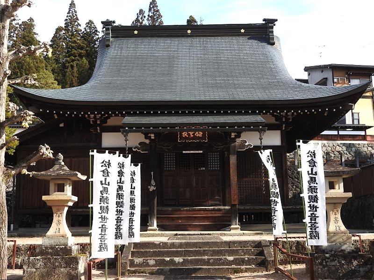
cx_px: 187
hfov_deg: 42.1
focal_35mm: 45
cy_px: 140
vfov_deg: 32.1
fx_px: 486
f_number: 4
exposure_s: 1/320
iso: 100
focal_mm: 8.1
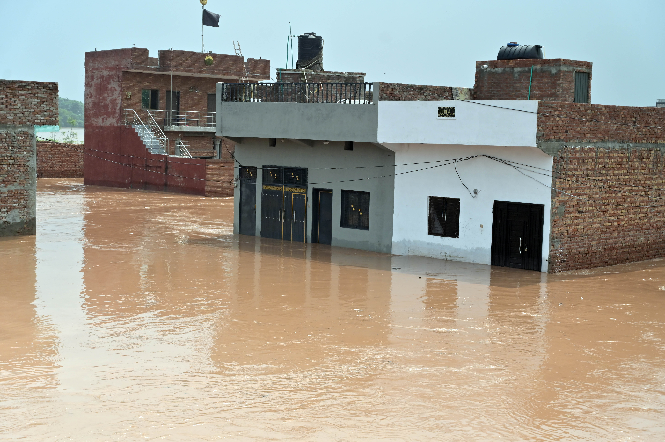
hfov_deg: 36.3
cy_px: 221
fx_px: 1015
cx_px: 332
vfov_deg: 24.6
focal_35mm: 55
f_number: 4
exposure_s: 1/8000
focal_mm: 55
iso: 500
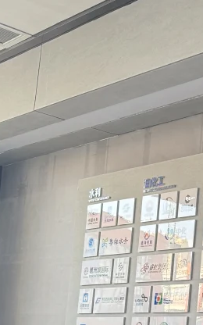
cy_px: 288
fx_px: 779
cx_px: 354
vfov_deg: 23.0
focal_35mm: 88
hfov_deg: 13.5
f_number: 1.78
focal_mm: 6.76
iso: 160
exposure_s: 1/50
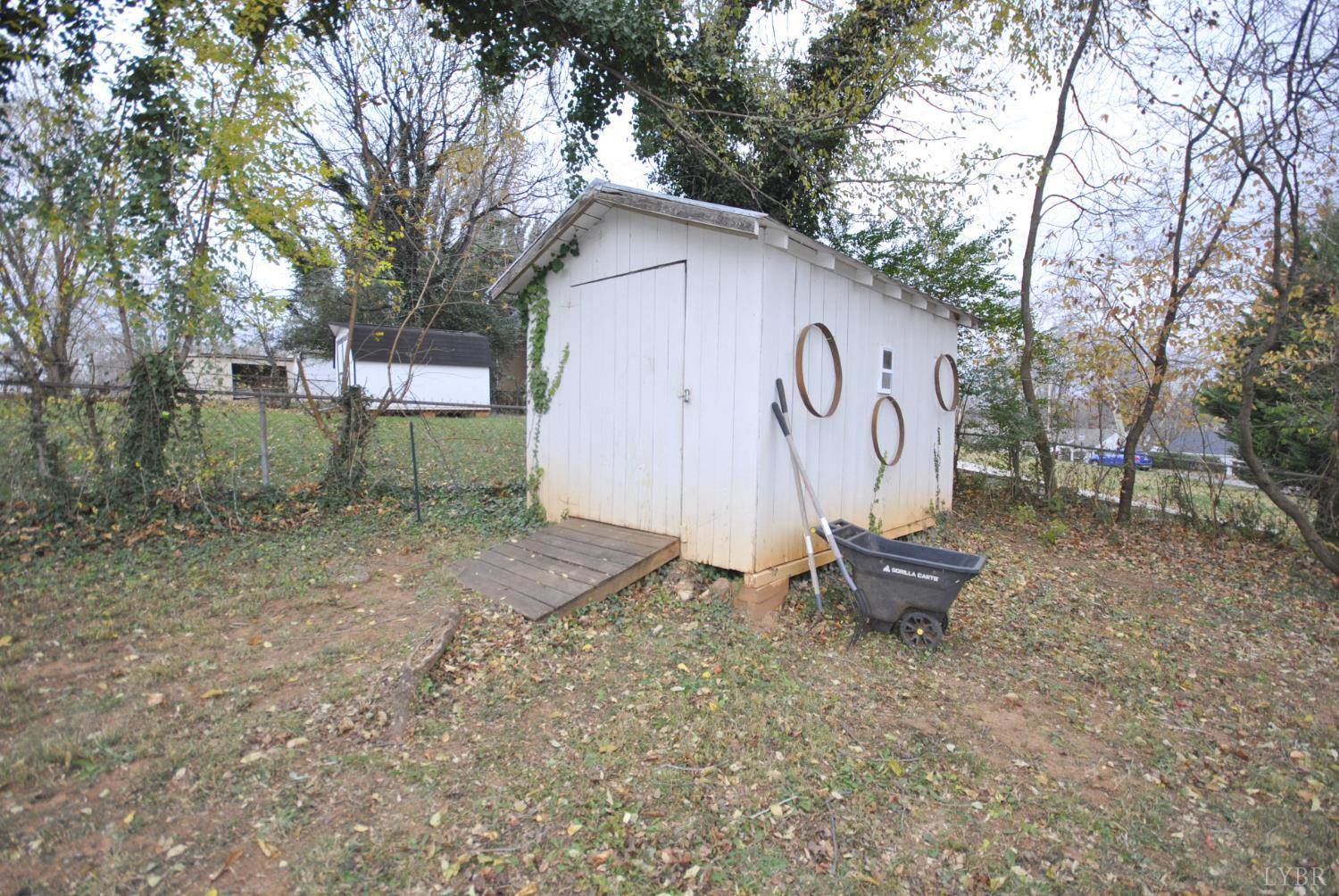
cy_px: 448
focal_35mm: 15
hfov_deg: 100.3
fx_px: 559
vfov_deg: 77.5
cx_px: 670
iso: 200
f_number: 4.5
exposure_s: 1/80
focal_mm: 10
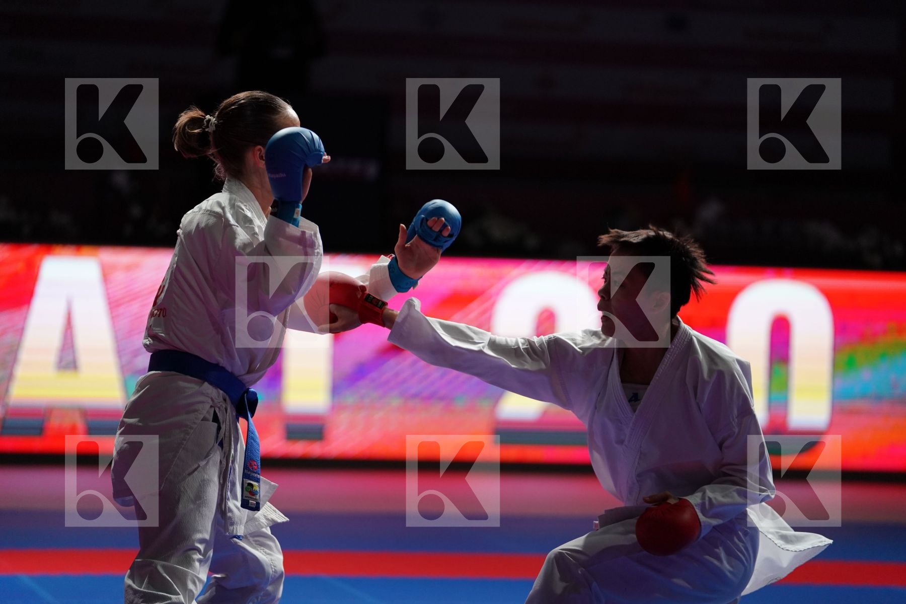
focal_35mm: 147
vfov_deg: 9.3
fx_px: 3699
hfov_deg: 14.0
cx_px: 453
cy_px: 302
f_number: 2.8
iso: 2500
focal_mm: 147
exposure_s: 1/1000
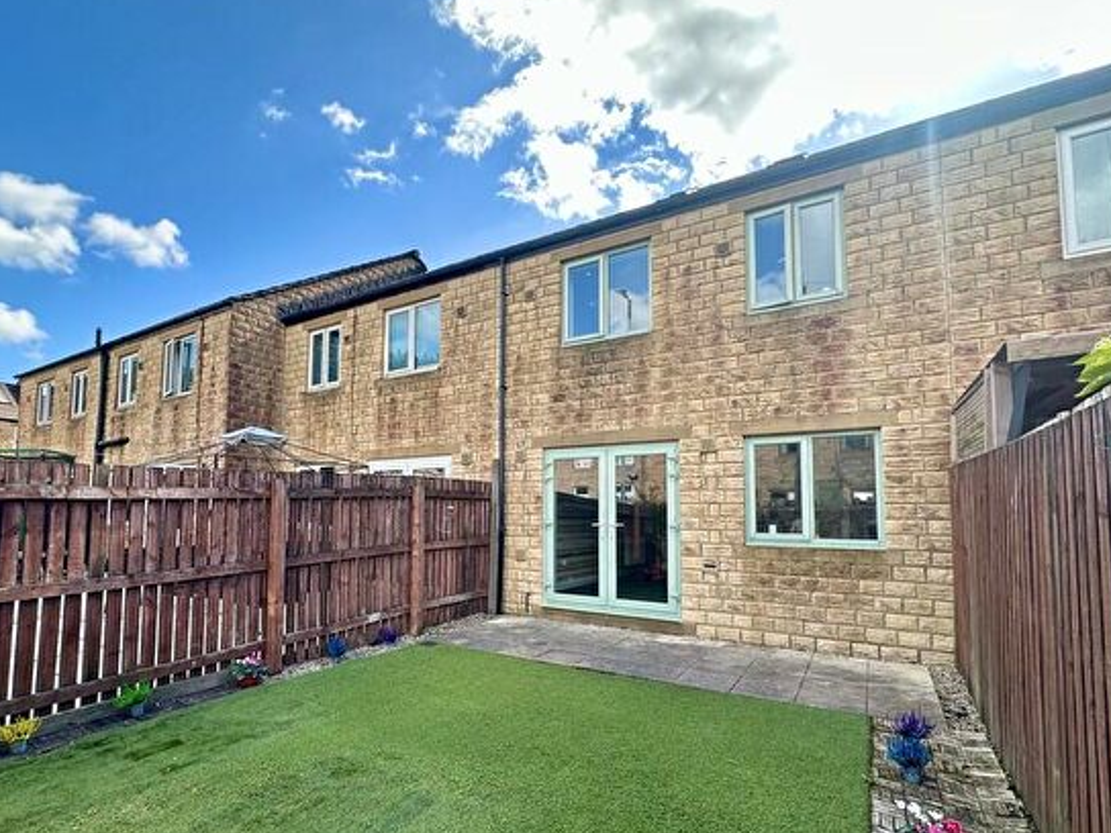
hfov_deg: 87.2
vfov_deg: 71.2
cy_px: 477
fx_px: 578
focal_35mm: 18
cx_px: 480
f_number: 2.2
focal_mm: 2.22
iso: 40
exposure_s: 1/449
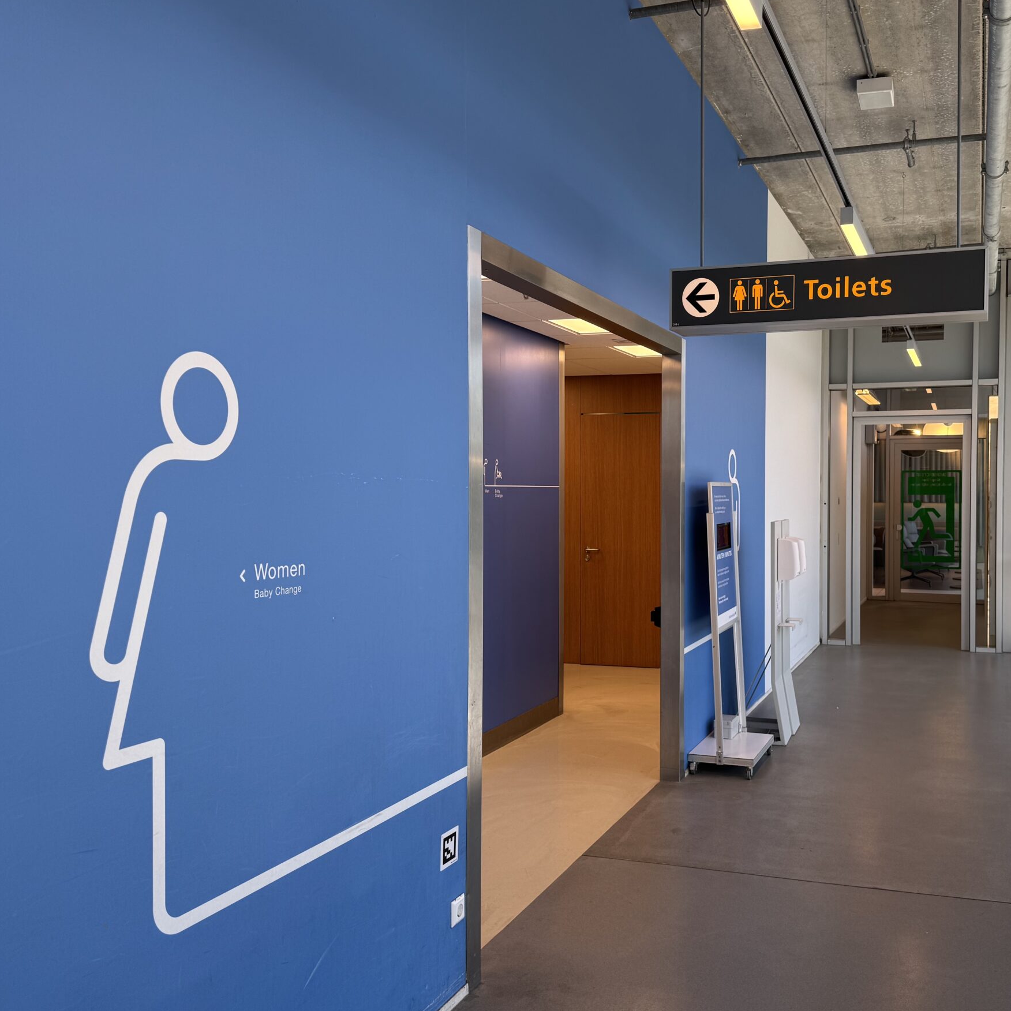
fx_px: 1024
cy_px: 505
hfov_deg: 51.6
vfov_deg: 52.5
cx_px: 669
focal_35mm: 31
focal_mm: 6.76
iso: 50
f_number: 1.78
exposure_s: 1/122
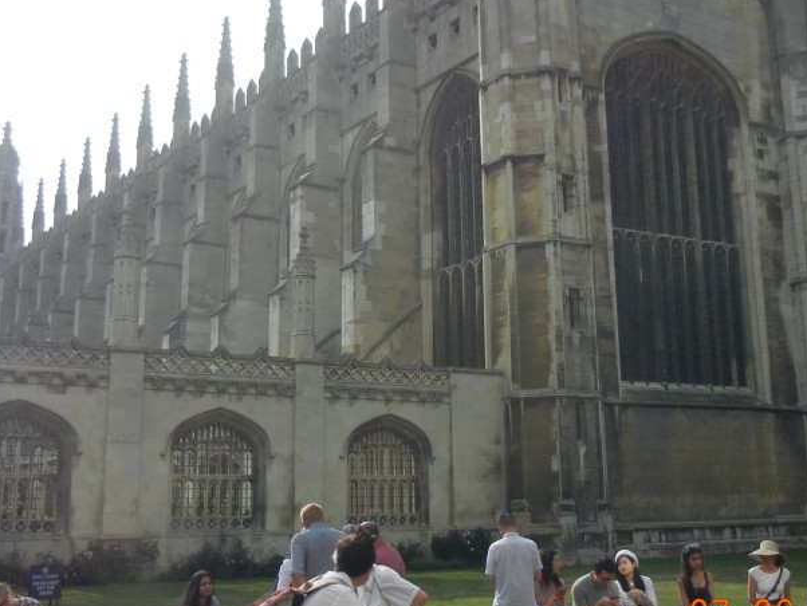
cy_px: 208
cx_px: 425
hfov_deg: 37.5
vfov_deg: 28.4
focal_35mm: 51
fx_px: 1189
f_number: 7
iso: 160
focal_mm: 5.4
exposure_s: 1/420
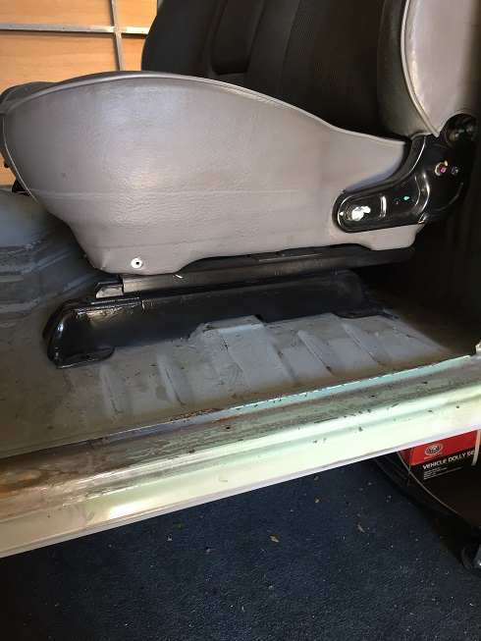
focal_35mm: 29
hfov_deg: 48.2
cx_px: 240
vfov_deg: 61.7
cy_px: 320
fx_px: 537
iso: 80
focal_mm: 4.15
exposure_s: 1/33
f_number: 2.2
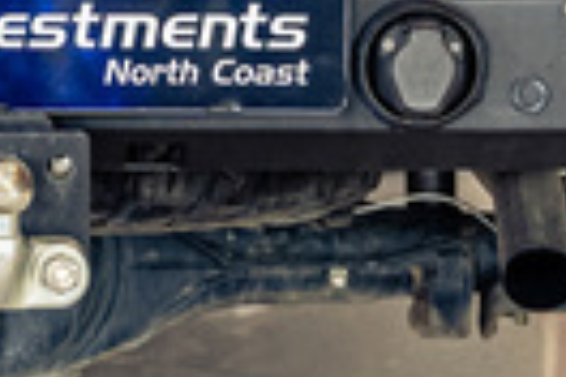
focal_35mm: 332
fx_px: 5219
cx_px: -28
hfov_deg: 6.2
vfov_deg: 4.1
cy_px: -193
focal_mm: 43
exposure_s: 1/125
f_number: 4.5
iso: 500
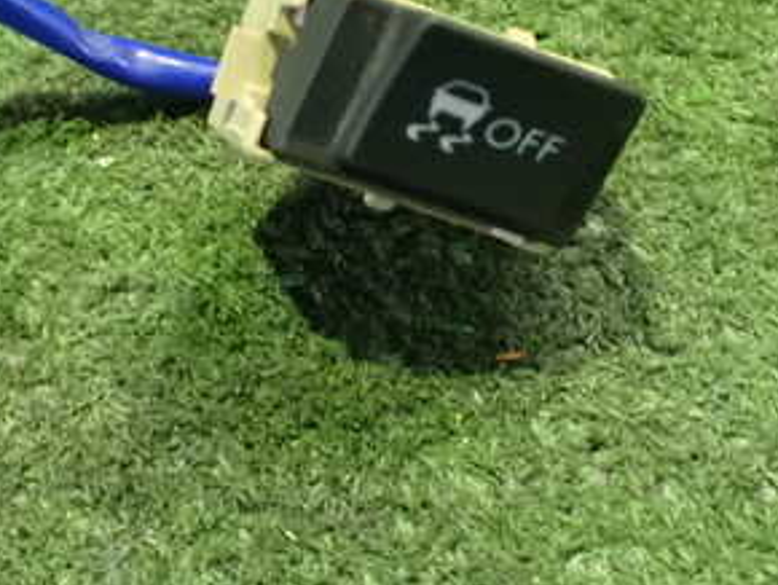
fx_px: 1395
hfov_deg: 30.8
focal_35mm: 62
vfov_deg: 23.5
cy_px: 166
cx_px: 228
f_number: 2.3
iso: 1600
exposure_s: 1/30
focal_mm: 5.4
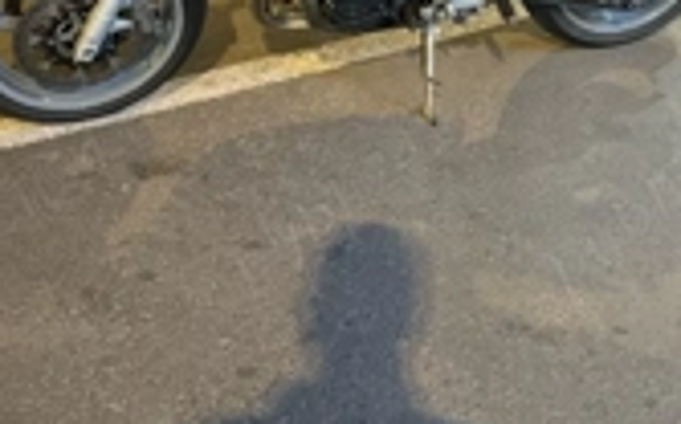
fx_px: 1131
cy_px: -82
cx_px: 444
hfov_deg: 33.3
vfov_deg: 20.0
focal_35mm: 61
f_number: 1.78
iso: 800
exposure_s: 1/25
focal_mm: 6.76
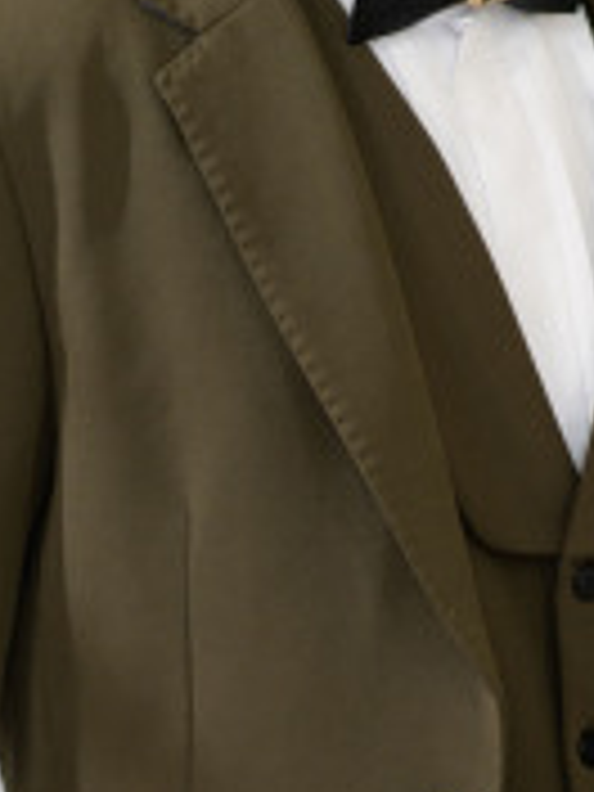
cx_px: 382
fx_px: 5102
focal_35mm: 223
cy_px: 785
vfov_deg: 8.8
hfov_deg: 6.7
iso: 800
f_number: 2.8
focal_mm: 85
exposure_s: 1/125
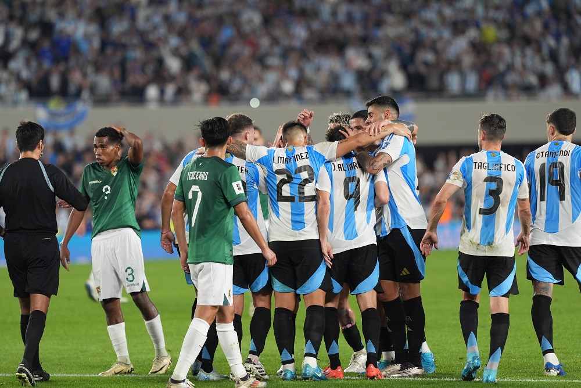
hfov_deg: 6.9
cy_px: 194
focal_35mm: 300
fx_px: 4844
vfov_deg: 4.6
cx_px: 290
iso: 2500
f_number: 3.5
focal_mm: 300
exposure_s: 1/1000
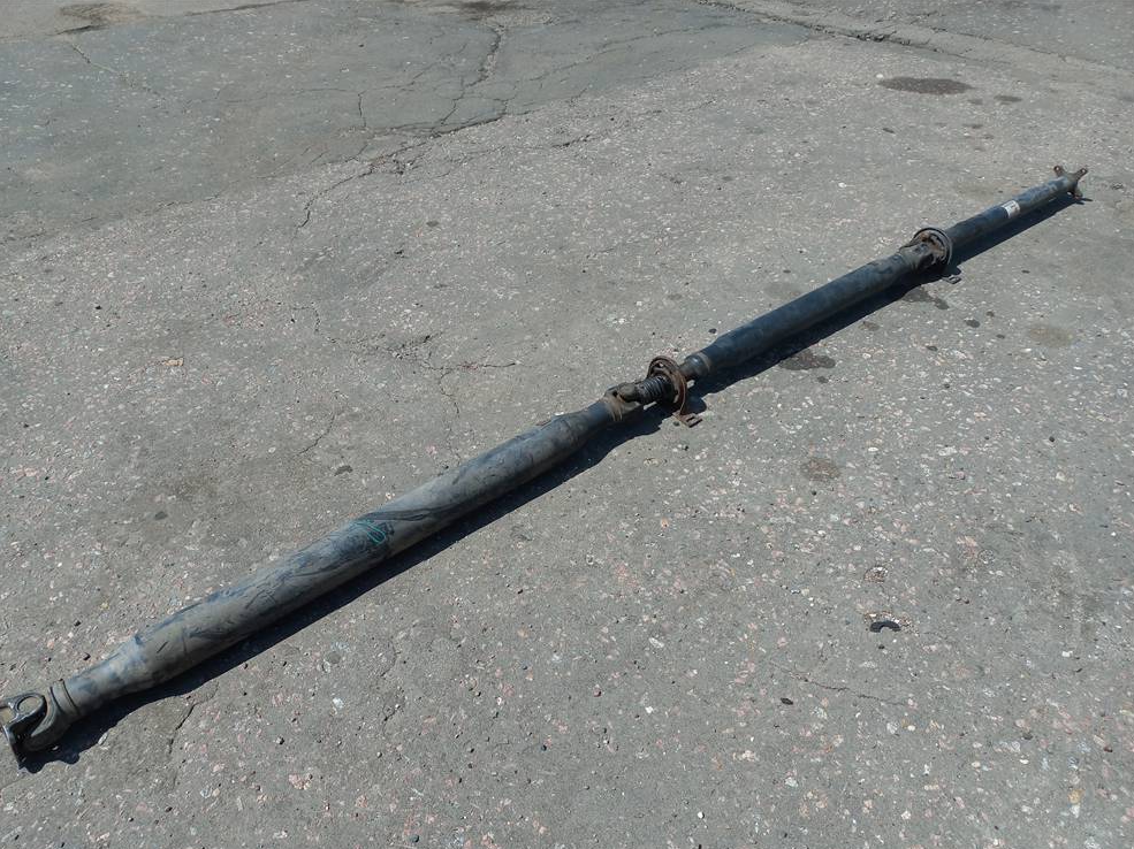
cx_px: 551
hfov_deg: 67.3
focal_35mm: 26
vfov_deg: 53.0
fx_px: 851
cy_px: 439
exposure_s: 1/699
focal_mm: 4.6
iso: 25
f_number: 1.8
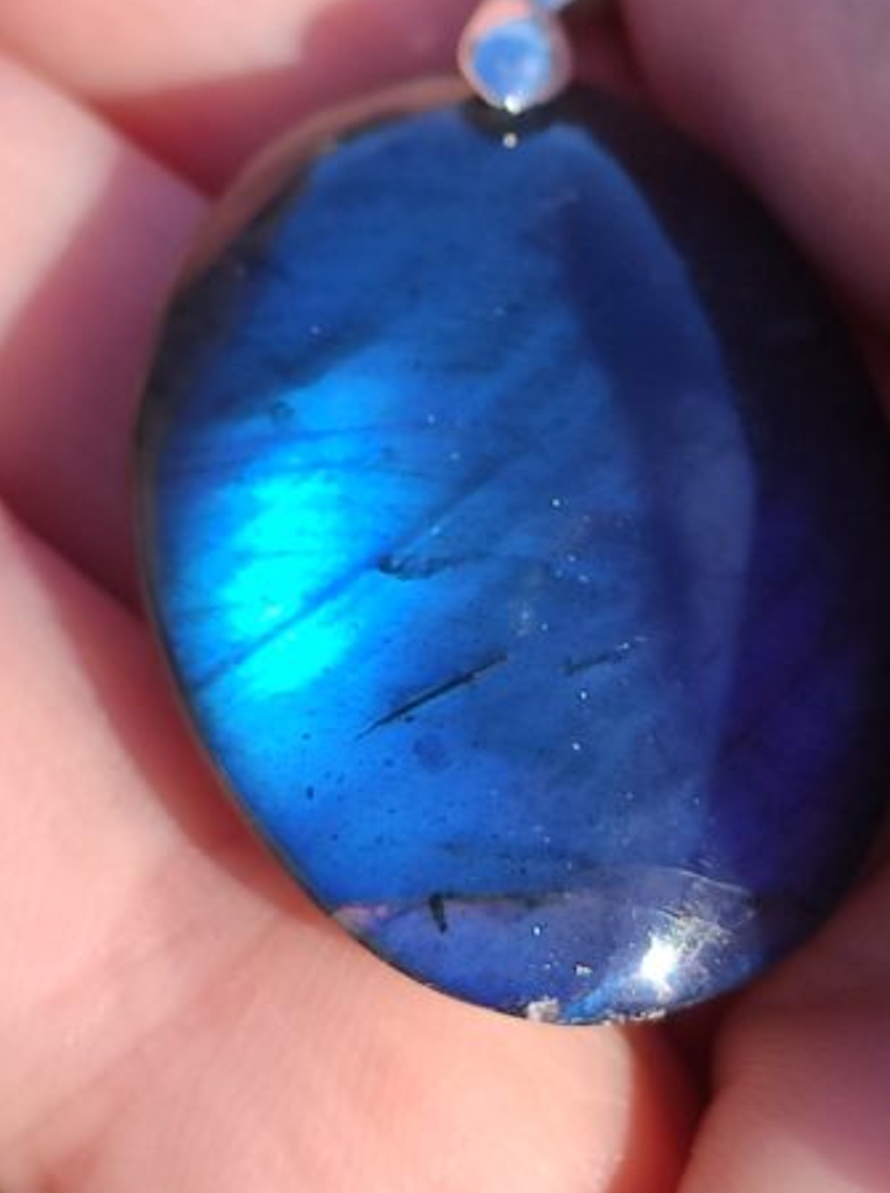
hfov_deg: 45.1
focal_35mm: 31
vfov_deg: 58.3
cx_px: 529
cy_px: 525
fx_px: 1066
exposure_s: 1/583
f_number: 1.75
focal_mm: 4.77
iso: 112
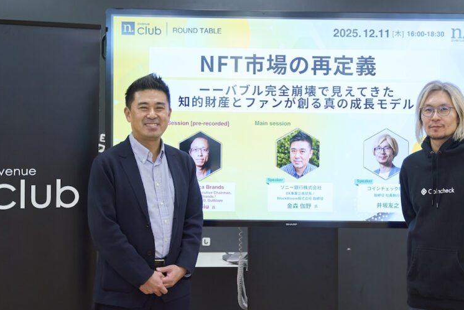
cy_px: 171
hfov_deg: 30.8
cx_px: 301
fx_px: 838
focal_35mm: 65
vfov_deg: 20.9
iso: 500
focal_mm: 49
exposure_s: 1/125
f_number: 2.8
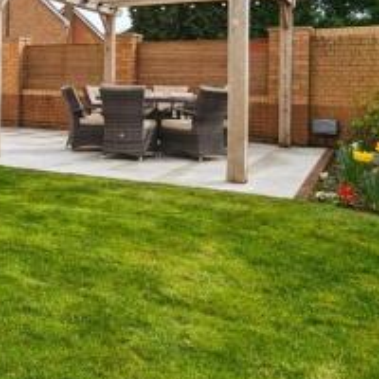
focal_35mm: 41
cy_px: 63
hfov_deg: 38.0
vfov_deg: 39.0
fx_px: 508
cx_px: 34
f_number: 2.2
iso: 53
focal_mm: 2.35
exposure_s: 1/2212
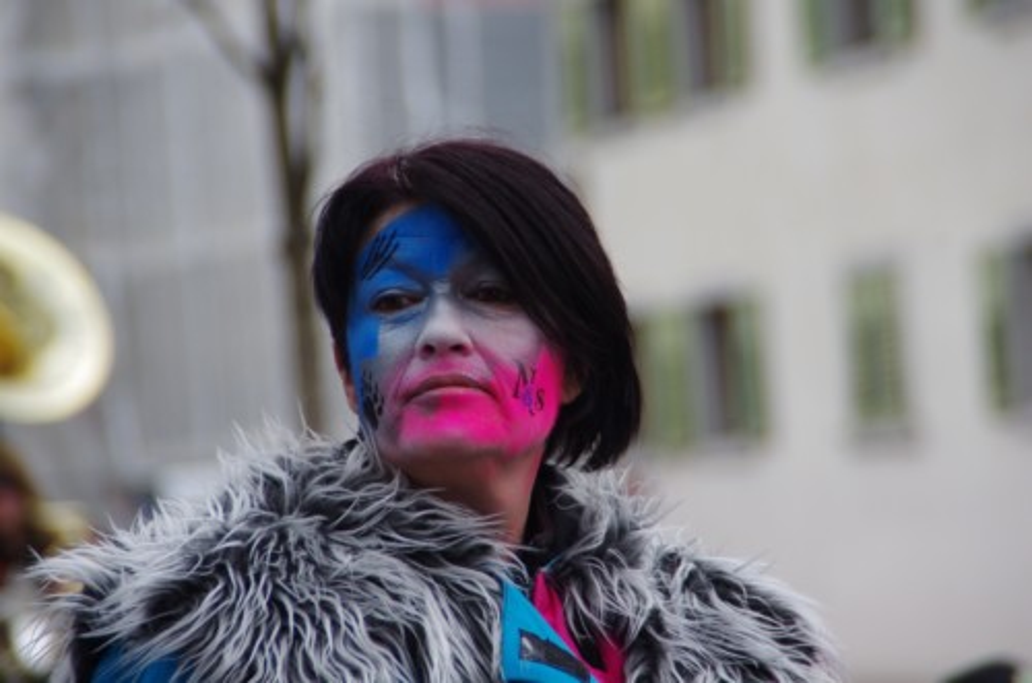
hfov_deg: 6.9
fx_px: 8581
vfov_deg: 4.6
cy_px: 342
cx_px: 516
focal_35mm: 300
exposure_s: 1/250
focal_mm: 200
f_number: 6.3
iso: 400
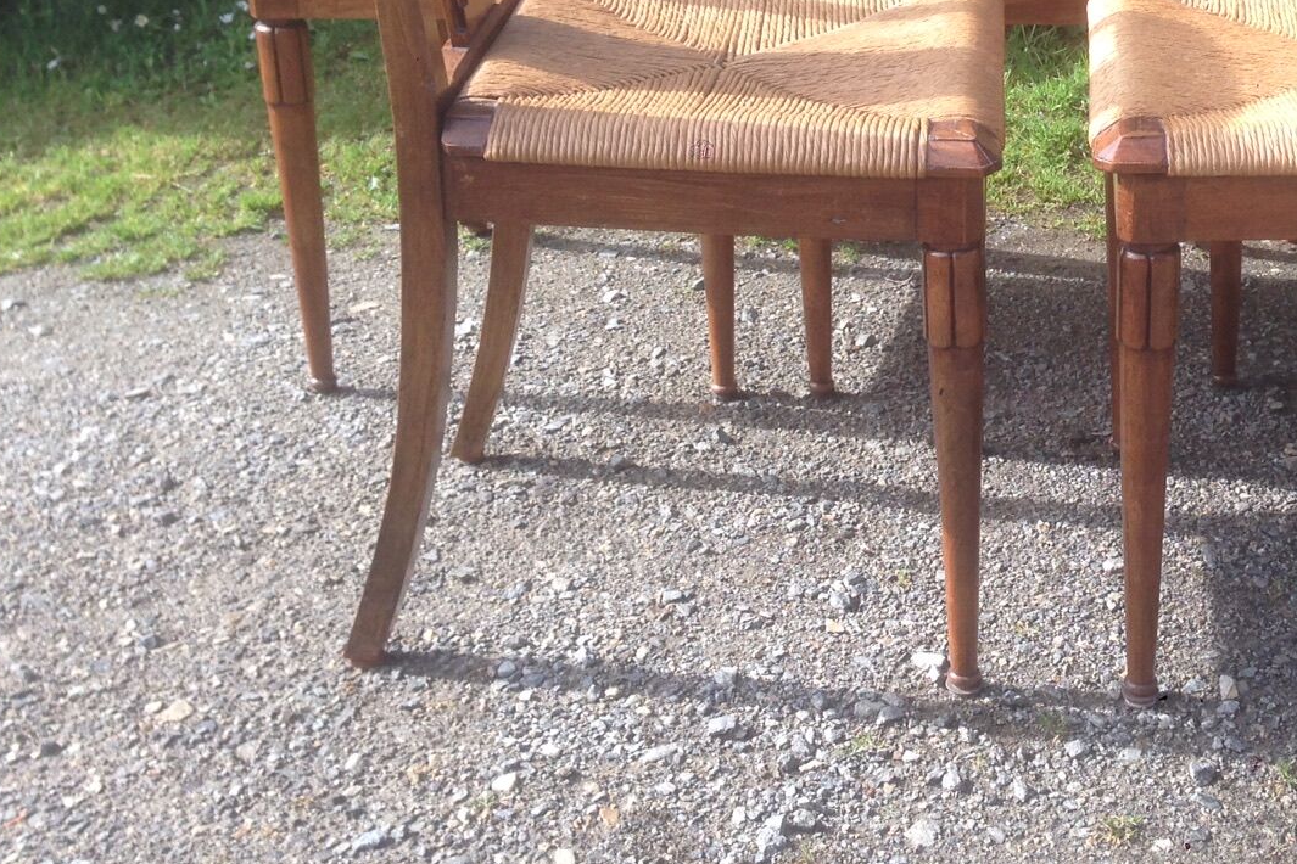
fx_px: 2378
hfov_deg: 29.7
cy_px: 112
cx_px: 1074
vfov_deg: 20.3
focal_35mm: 66
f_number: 2.4
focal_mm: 4.12
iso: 50
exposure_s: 1/396
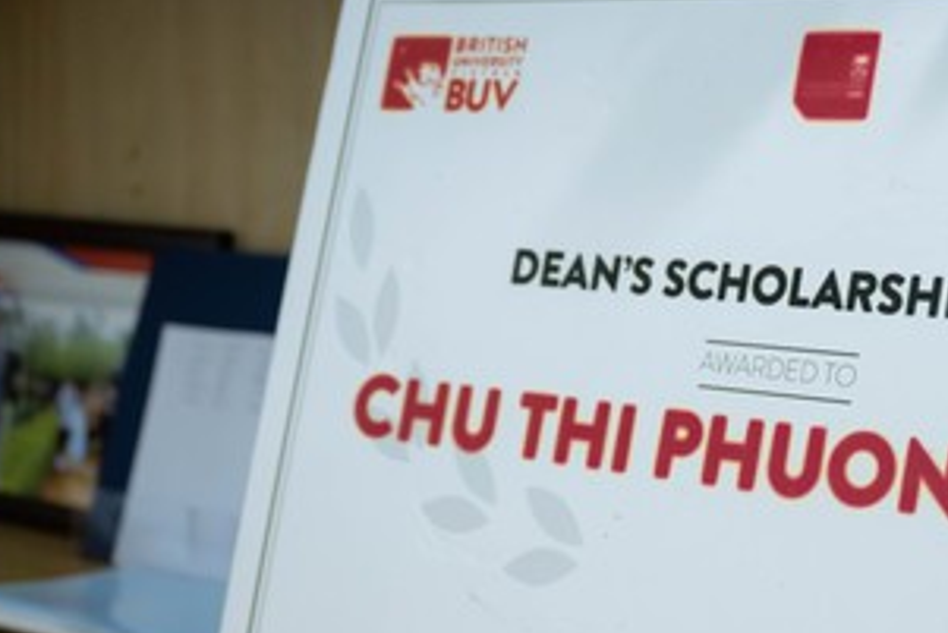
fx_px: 2081
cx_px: 841
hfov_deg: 24.9
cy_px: 403
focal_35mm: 79
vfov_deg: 17.3
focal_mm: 36
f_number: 2.8
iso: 3200
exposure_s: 1/200
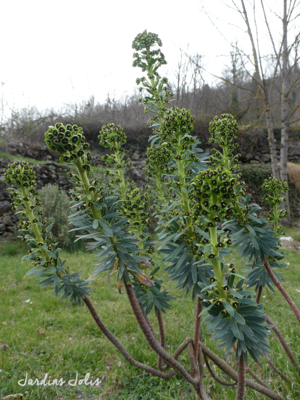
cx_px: 150
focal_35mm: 35
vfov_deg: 52.6
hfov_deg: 40.7
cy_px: 200
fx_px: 404
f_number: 3.7
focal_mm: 6.1
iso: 100
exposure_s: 1/125
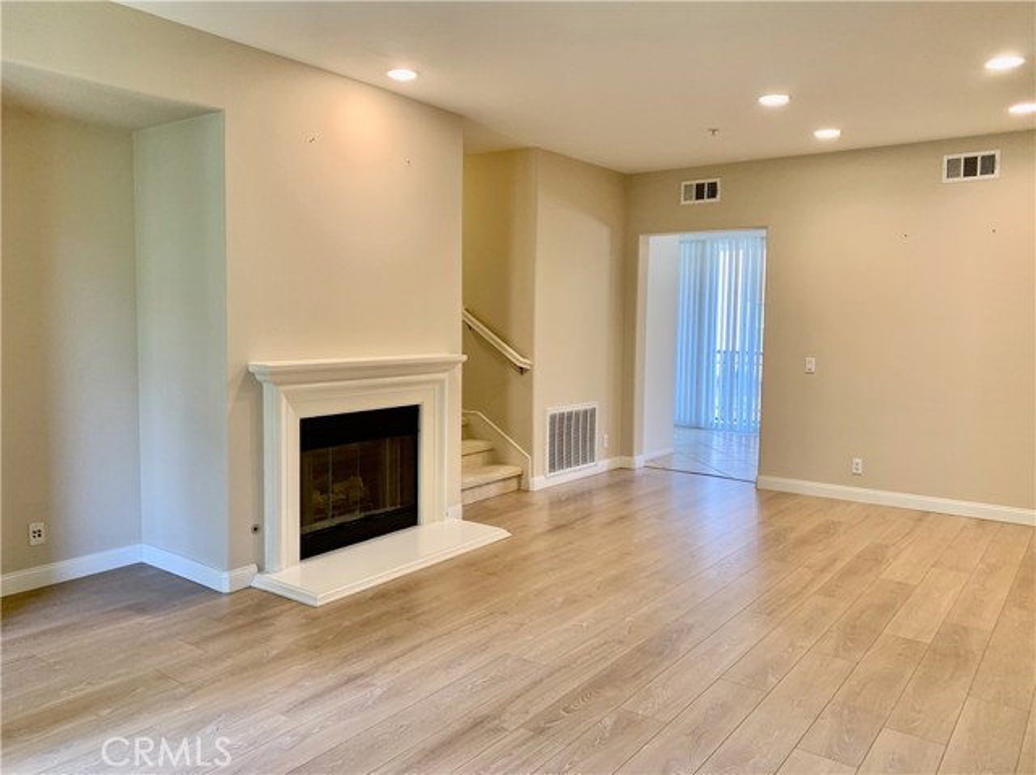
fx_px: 778
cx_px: 518
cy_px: 388
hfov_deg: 67.3
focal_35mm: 26
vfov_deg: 53.0
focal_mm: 4.25
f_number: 1.8
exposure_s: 1/60
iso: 100
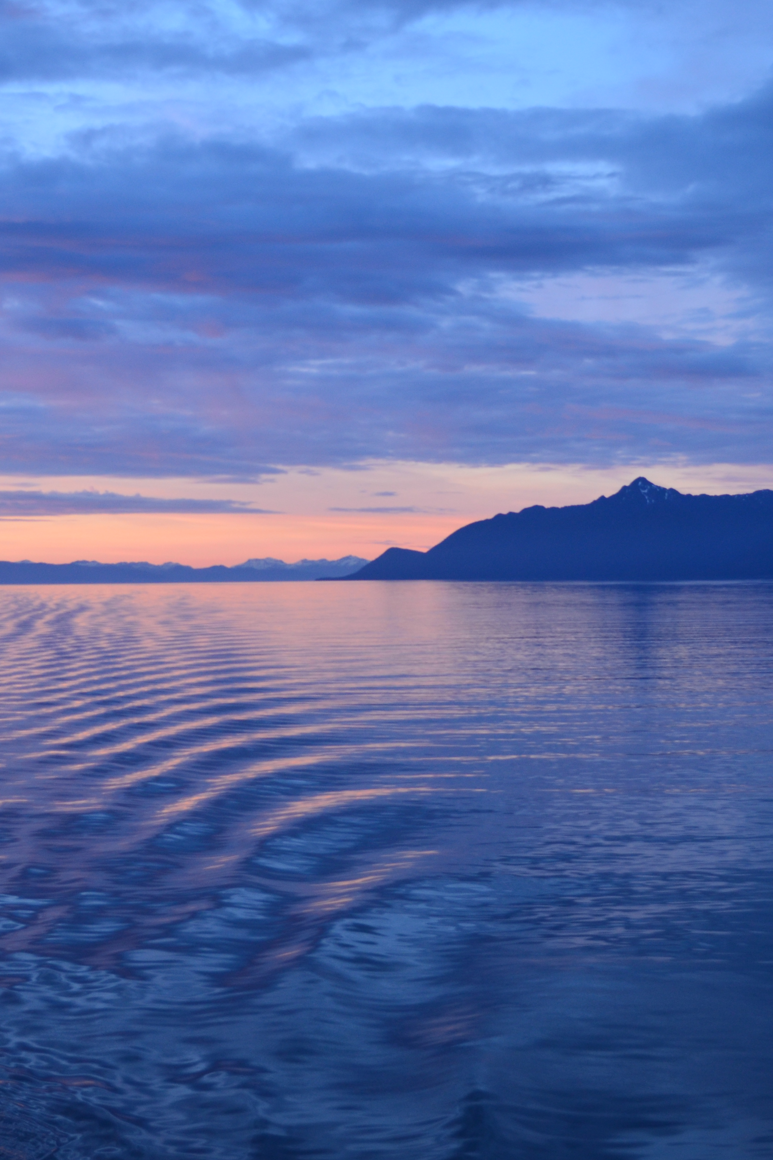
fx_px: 2118
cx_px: 373
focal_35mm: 66
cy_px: 579
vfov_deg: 30.6
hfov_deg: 20.7
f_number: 4.5
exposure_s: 1/80
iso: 400
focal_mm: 29
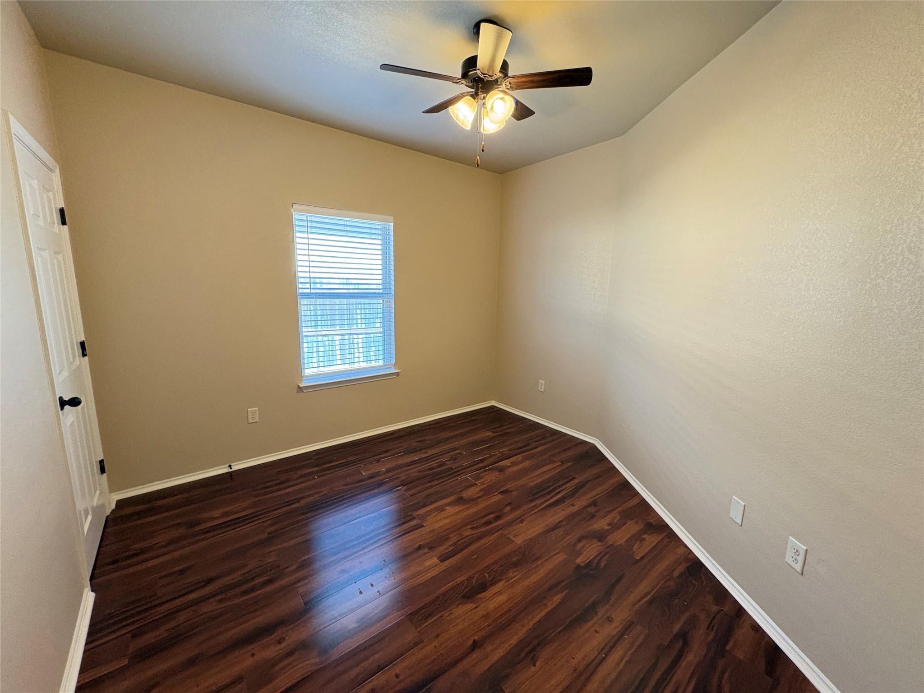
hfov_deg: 102.1
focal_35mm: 14
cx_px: 462
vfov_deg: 85.7
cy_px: 346
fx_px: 374
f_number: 2.2
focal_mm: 2.22
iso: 500
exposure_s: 1/60
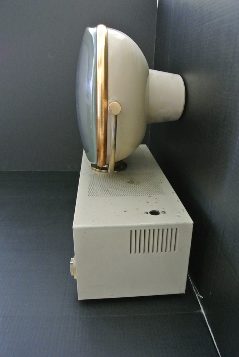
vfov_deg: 63.6
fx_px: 288
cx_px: 120
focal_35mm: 29
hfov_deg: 45.1
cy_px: 178
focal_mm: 11
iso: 3200
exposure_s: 1/20
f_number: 3.5
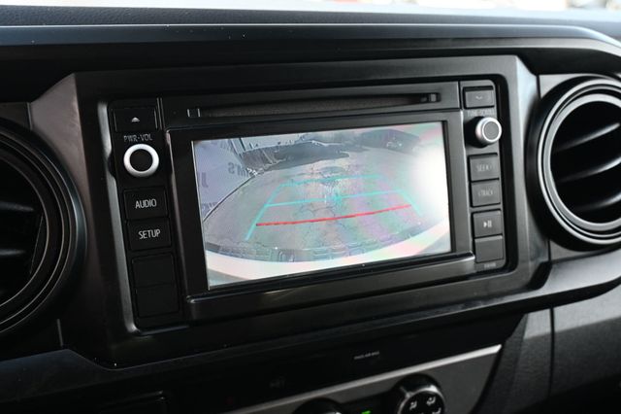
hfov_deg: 60.7
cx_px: 310
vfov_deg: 42.6
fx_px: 530
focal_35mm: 31
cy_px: 207
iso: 500
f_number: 3.8
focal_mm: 20.5
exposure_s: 1/125
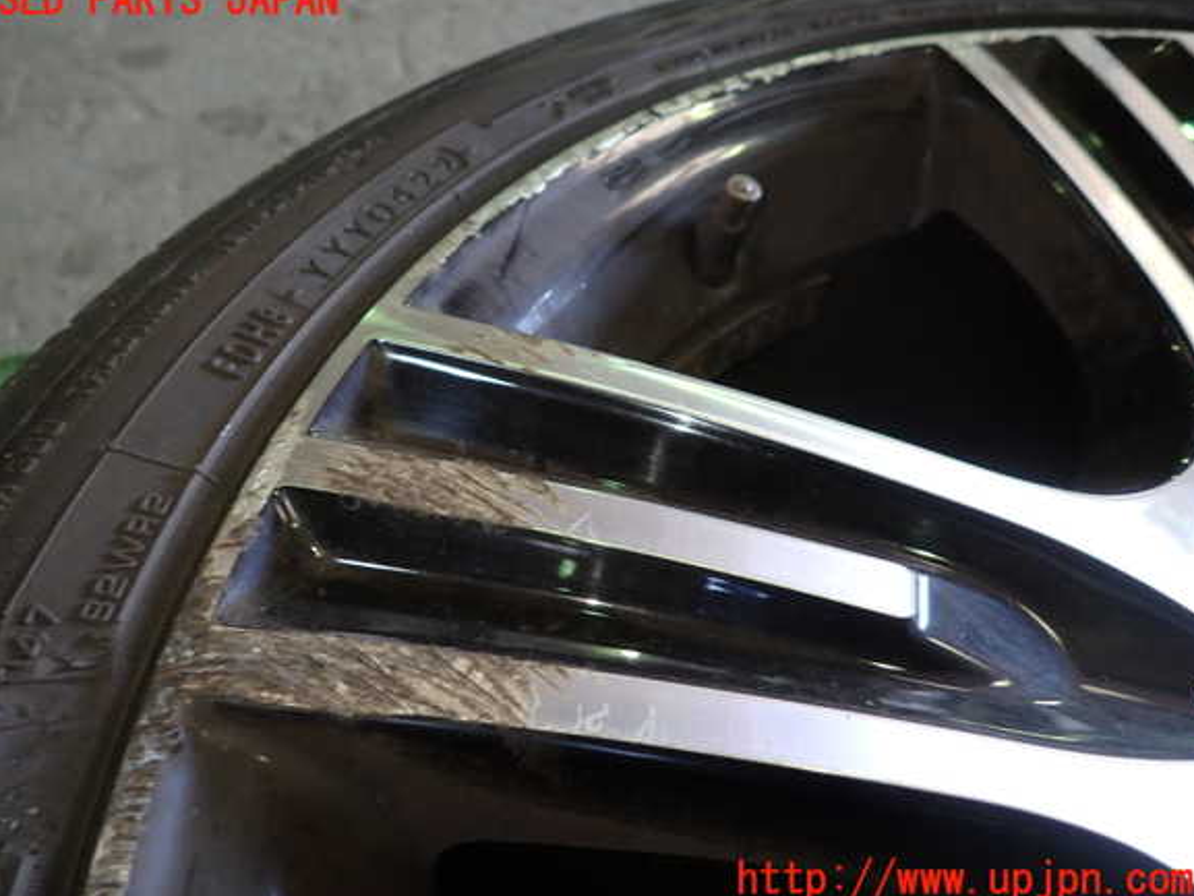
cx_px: 584
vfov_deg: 53.1
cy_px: 441
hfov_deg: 67.3
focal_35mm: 26
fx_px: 897
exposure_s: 1/40
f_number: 2
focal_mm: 4.5
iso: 200
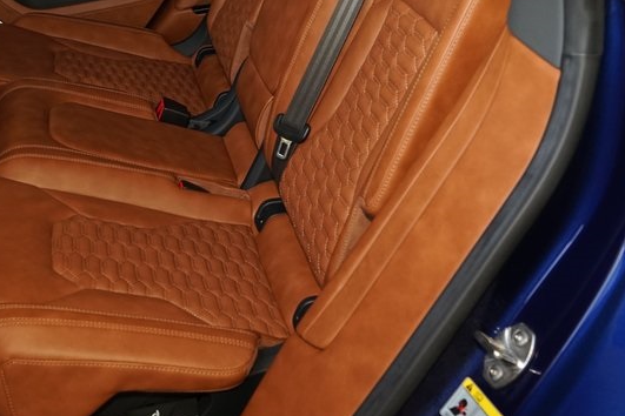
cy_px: 80
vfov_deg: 24.6
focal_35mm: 54
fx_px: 937
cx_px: 174
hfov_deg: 36.2
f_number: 7.1
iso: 1250
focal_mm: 28
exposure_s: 1/50
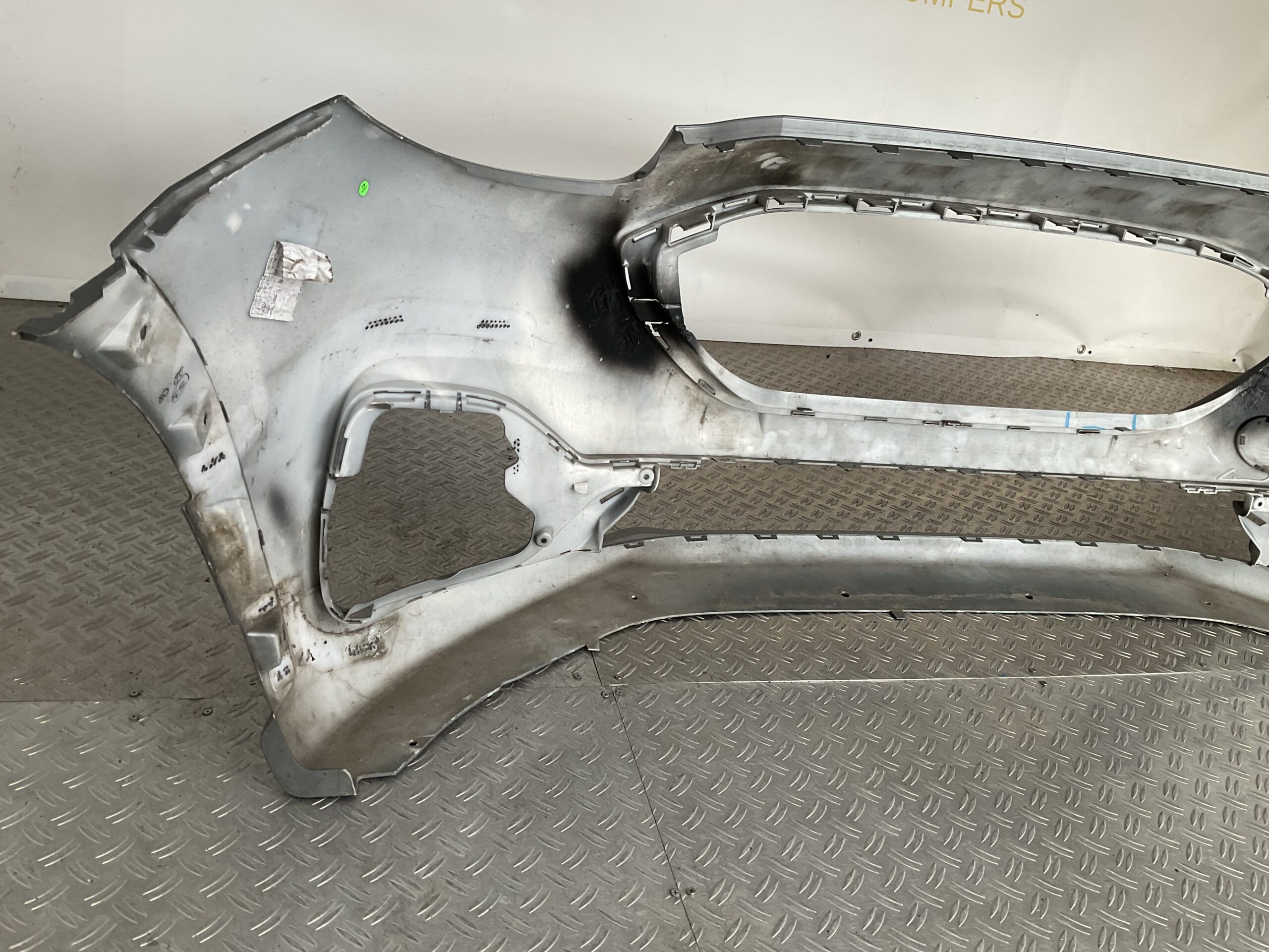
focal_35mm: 29
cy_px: 476
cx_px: 634
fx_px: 1063
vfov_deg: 48.2
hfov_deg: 61.7
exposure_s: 1/120
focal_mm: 3
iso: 32
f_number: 1.8
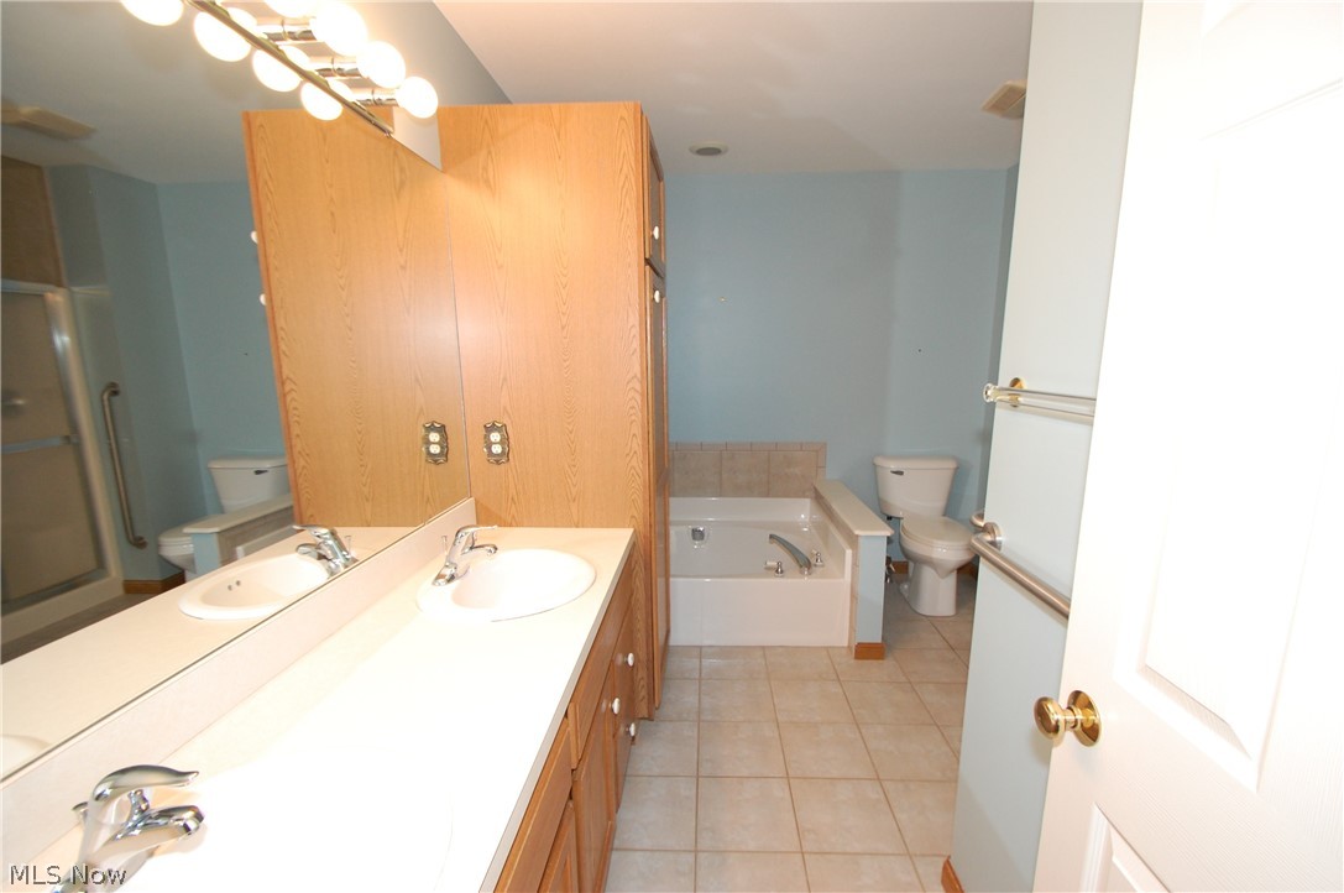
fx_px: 559
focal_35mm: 15
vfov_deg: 77.2
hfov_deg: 100.5
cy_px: 446
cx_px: 672
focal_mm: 10
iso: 800
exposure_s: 1/60
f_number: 5.6
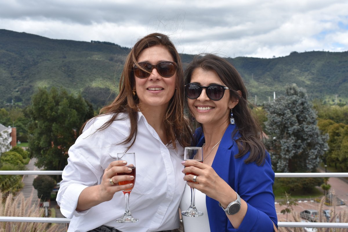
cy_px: 116
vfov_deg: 28.9
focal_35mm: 46
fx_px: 449
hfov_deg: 42.3
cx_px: 174
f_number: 8
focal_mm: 31
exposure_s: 1/500
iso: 250
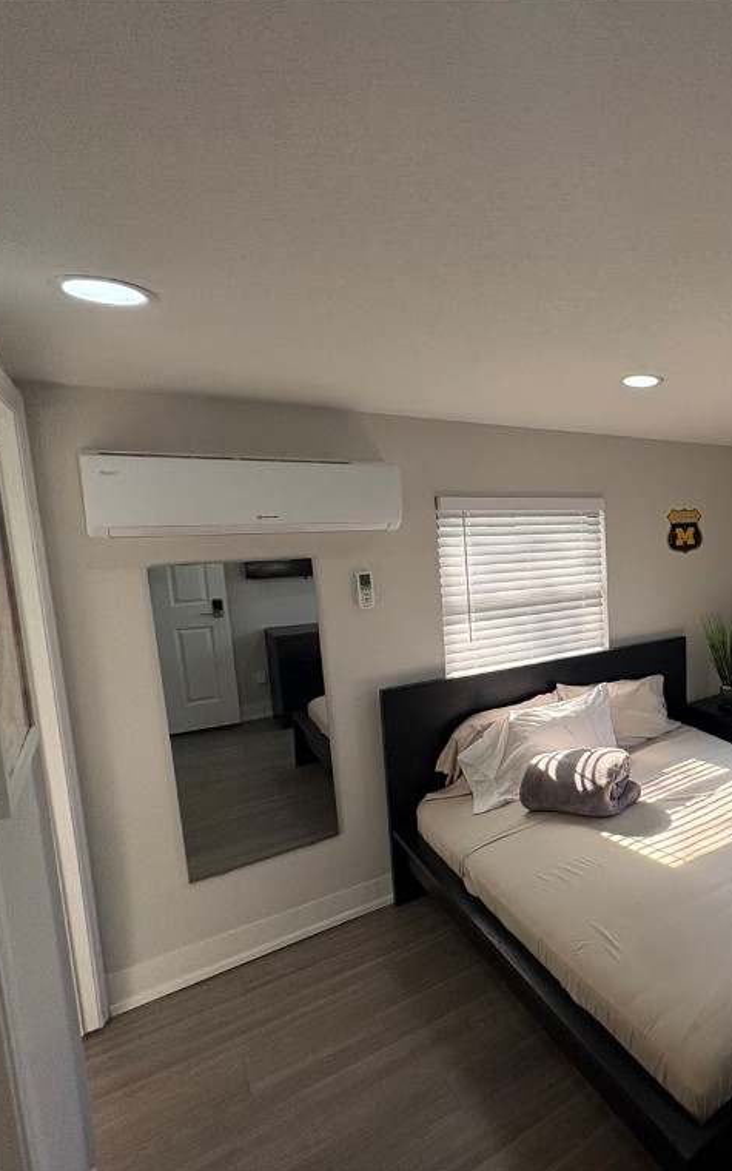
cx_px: 767
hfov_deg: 47.1
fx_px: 638
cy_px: 584
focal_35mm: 20
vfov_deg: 85.1
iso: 80
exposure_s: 1/128
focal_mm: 2.22
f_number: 2.2
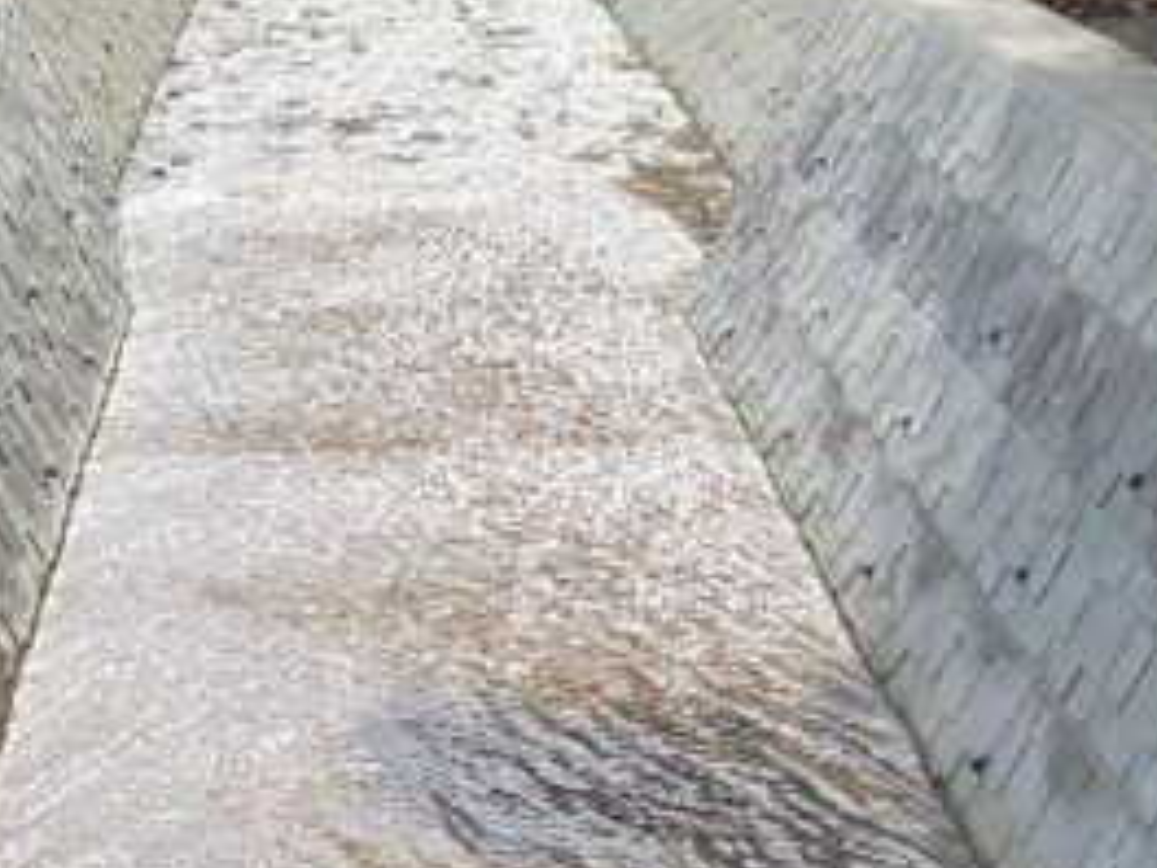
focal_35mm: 97
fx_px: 3242
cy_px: 403
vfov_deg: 15.2
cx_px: 592
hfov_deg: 20.2
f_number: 7.9
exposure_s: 1/320
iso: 250
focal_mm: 4.5
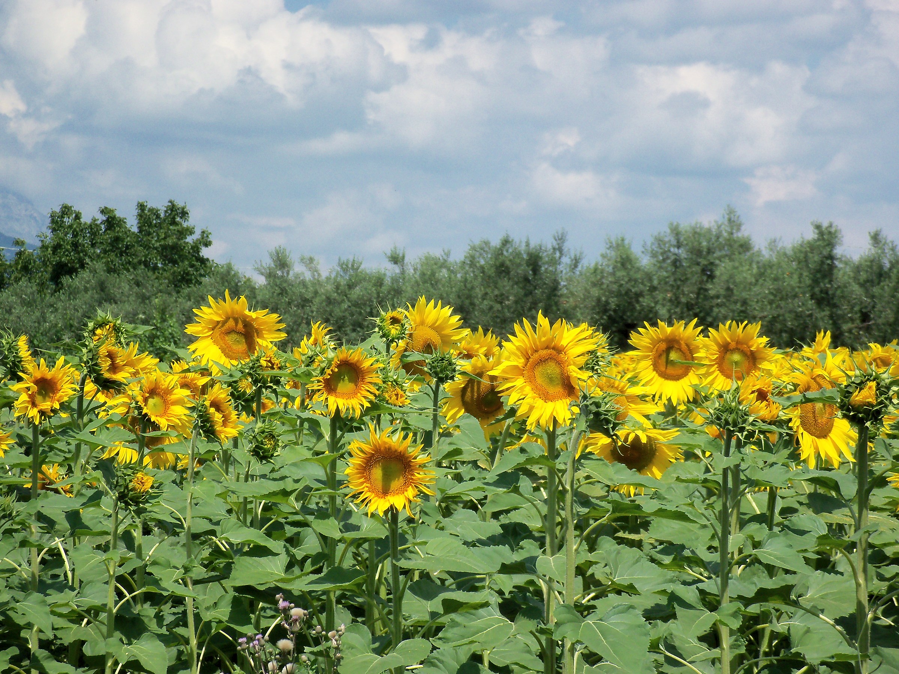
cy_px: 337
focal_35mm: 175
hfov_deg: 11.3
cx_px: 450
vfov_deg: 8.5
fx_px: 4545
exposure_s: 1/640
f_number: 4.8
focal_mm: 31.3
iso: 80
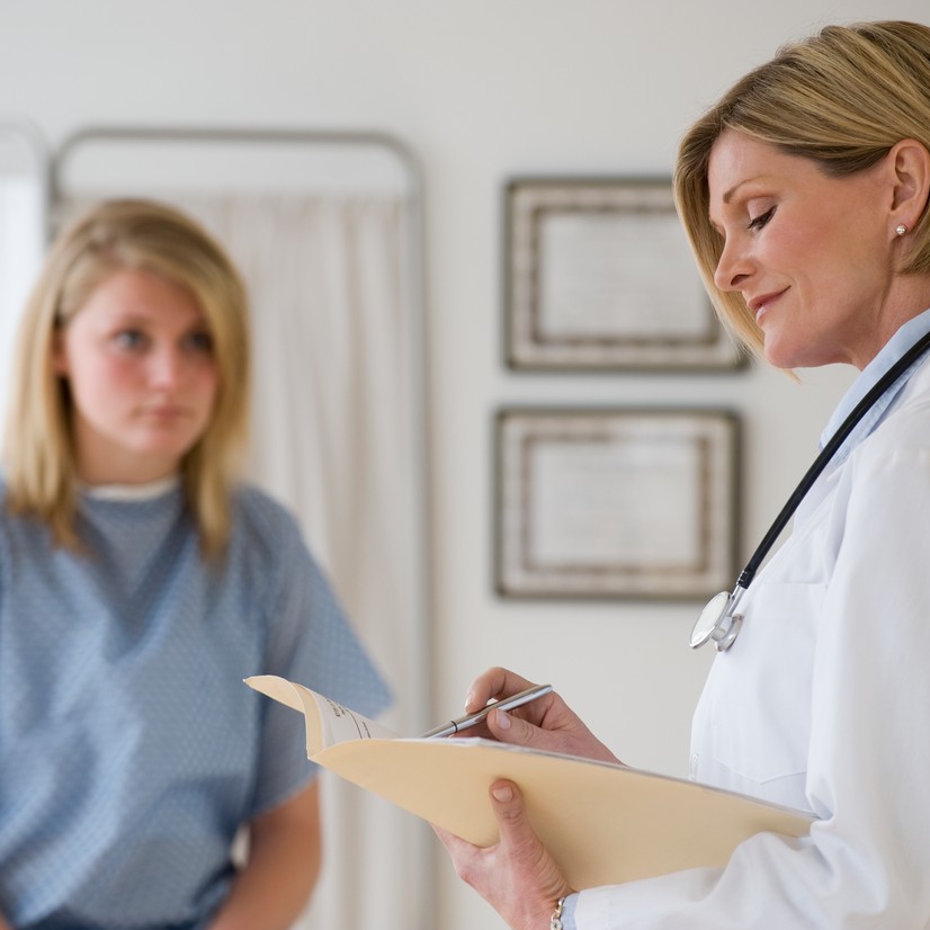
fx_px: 7812
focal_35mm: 257
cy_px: 467
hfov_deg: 6.8
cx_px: 479
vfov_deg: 6.8
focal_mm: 200
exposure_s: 1/100
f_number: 4.5
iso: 200
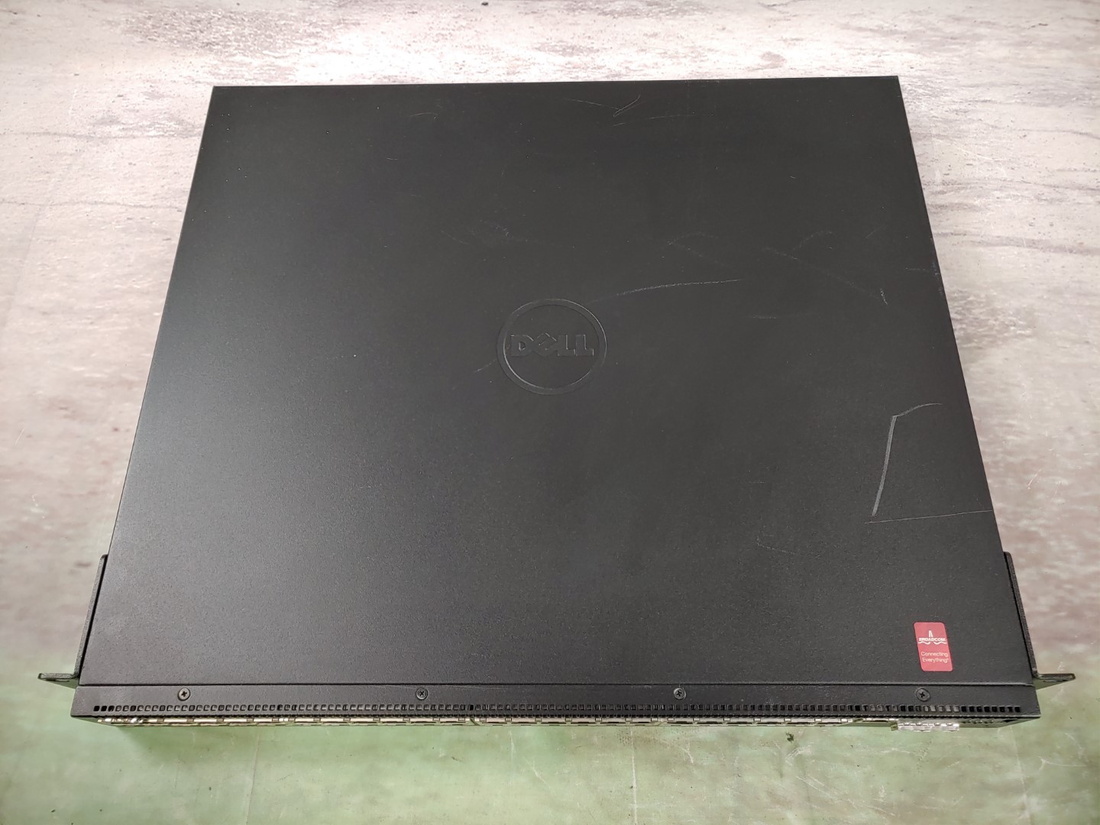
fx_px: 826
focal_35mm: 26
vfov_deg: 53.1
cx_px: 550
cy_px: 412
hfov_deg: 67.3
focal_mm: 4.36
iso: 50
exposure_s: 1/60
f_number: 1.8
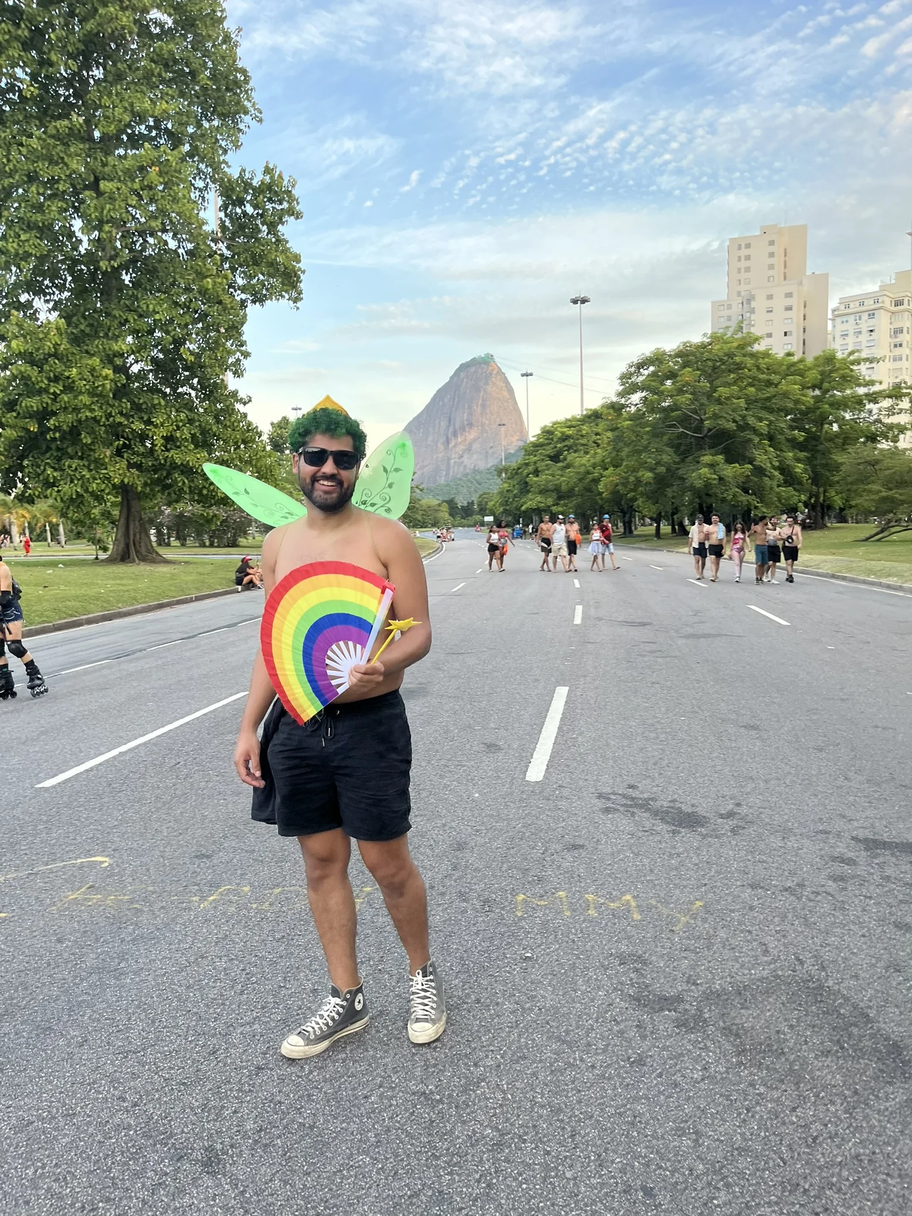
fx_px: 913
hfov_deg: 53.1
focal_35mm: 26
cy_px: 608
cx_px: 456
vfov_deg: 67.3
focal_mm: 5.1
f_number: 1.6
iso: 40
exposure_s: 1/193
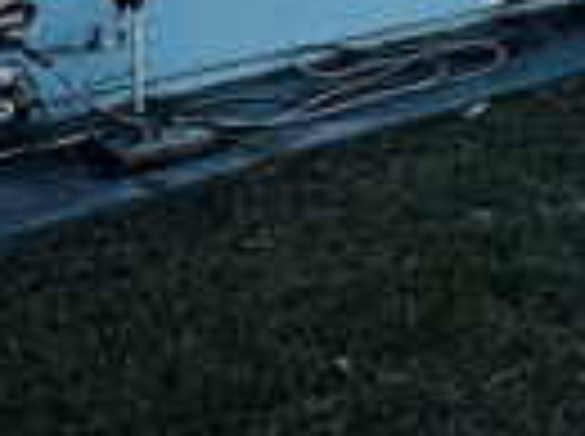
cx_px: 850
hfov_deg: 23.3
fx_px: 1164
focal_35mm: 69
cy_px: -319
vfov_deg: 17.7
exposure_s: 1/1276
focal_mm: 2.22
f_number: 2.2
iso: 50
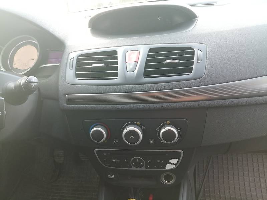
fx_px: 201
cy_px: 100
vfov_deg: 53.1
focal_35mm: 26
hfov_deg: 67.3
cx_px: 134
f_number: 1.8
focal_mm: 3.6
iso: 80
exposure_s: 1/50
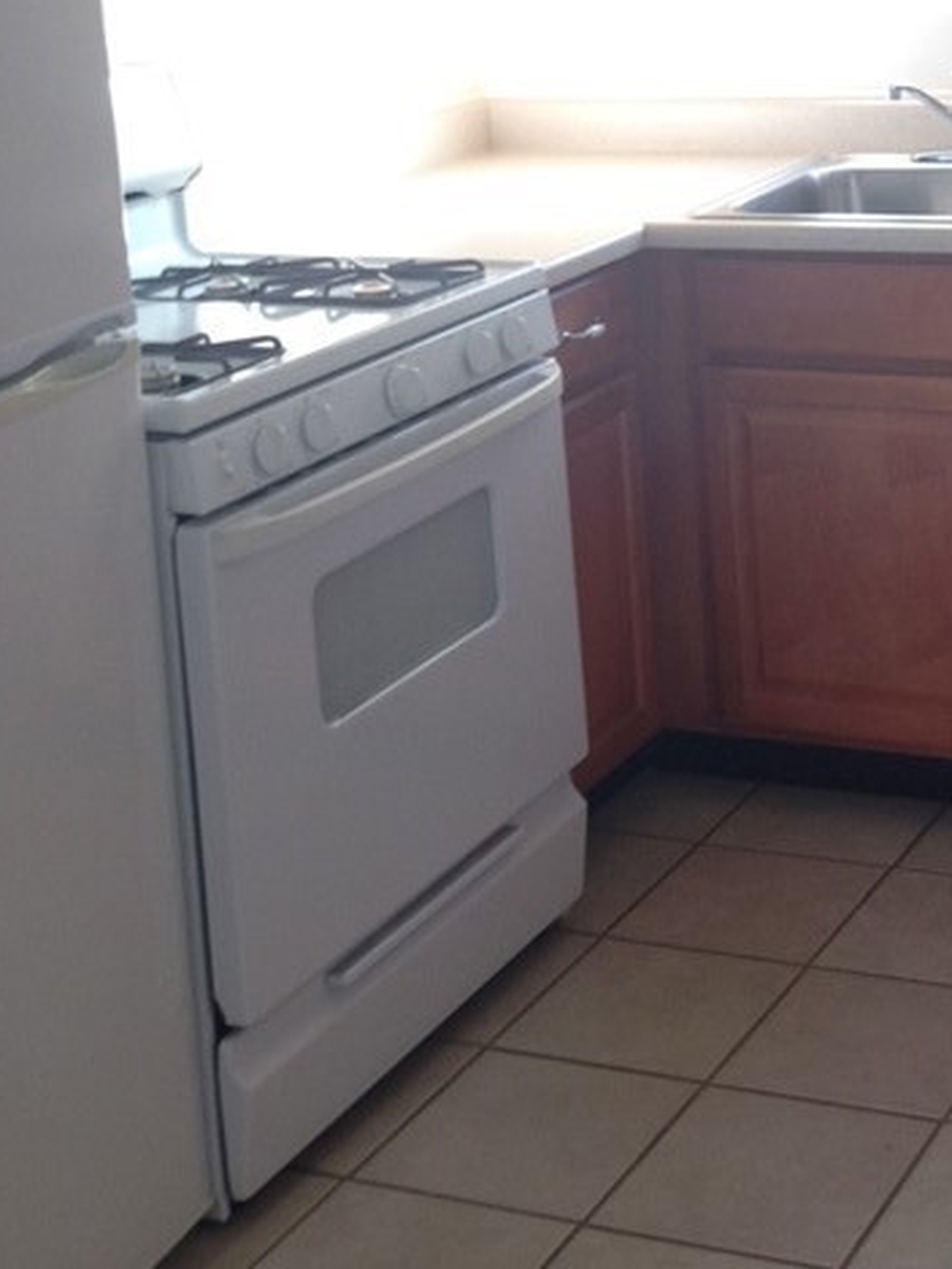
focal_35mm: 72
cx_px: 874
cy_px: 78
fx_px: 2639
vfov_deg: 26.0
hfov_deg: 20.0
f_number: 2.4
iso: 50
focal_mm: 4.12
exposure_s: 1/24
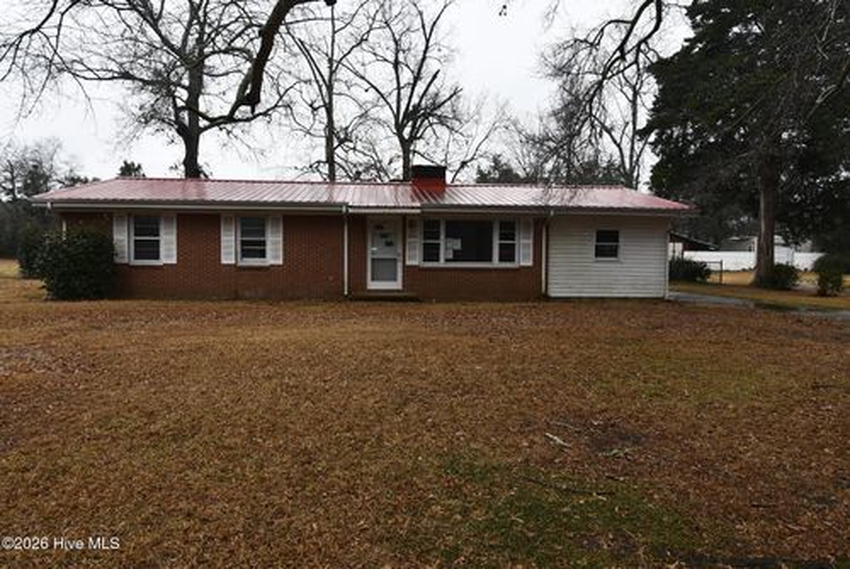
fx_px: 520
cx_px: 425
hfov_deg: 78.5
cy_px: 284
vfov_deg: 57.4
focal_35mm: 22
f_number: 5.6
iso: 200
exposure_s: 1/125
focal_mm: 11
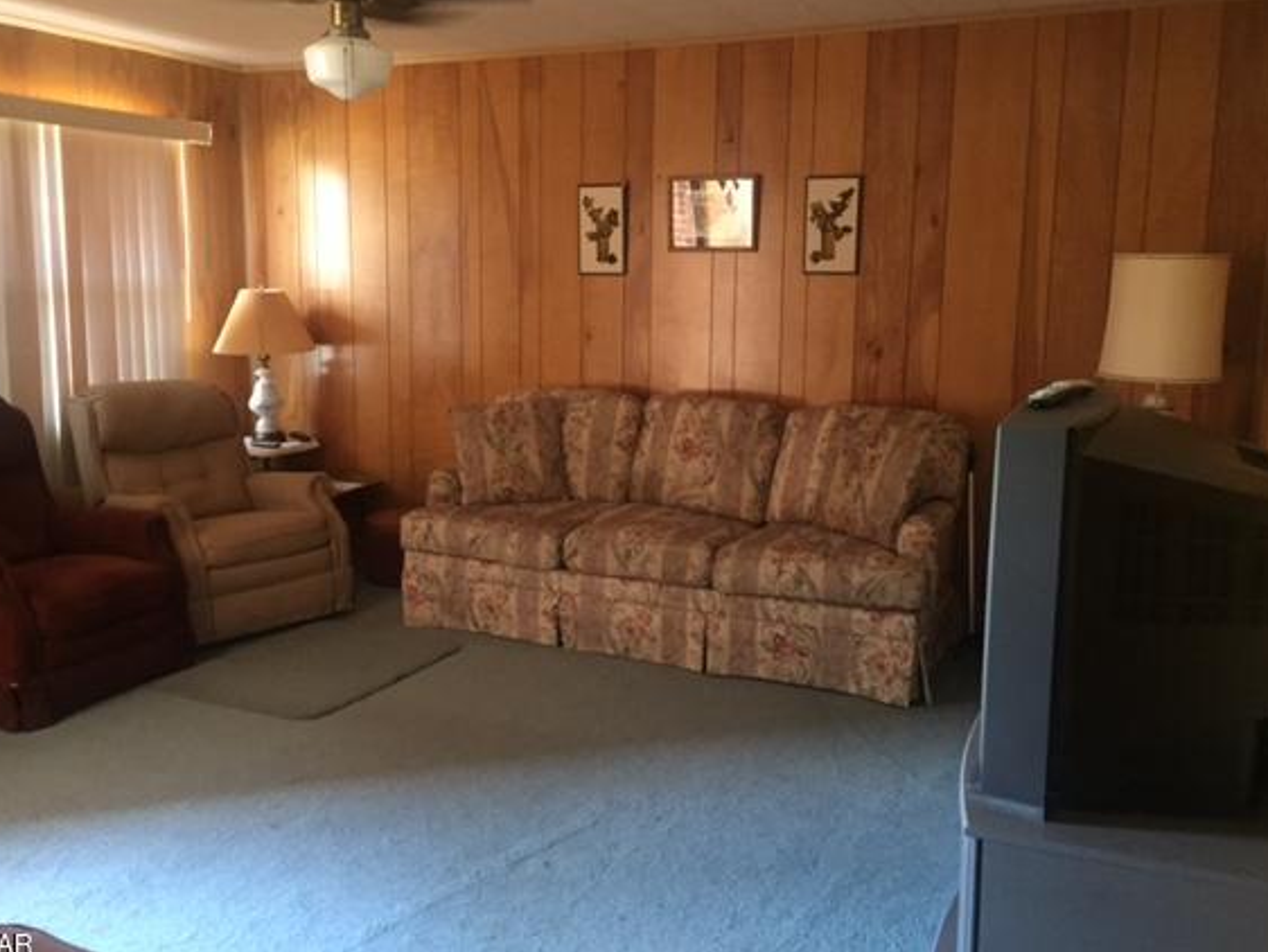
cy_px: 449
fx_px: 1209
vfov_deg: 43.0
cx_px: 578
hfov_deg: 55.3
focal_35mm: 33
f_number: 2.2
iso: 250
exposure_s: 1/20
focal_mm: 4.15
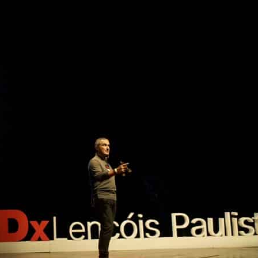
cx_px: 35
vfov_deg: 25.3
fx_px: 573
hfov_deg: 24.7
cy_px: 108
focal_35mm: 68
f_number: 3.5
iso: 1250
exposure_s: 1/200
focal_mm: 28
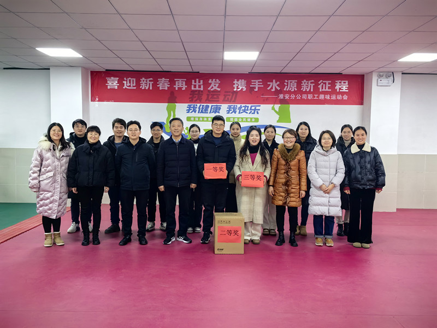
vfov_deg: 46.8
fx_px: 379
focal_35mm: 30
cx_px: 218
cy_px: 164
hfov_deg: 60.0
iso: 200
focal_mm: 5.75
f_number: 2
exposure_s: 1/50
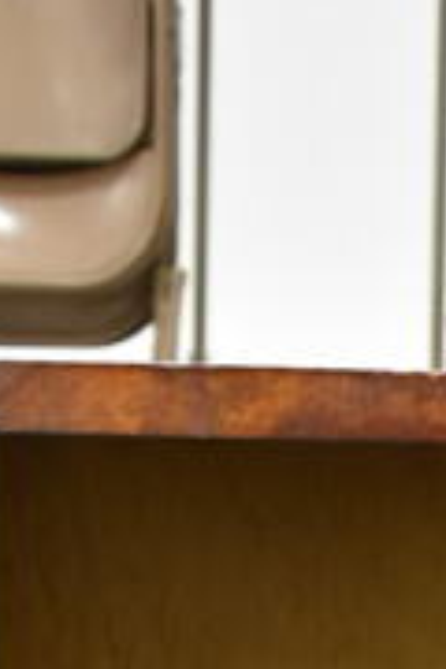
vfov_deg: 12.6
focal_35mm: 137
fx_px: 2546
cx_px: 342
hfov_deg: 10.0
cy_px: 1448
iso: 1100
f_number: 3.5
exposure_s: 1/30
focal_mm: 18
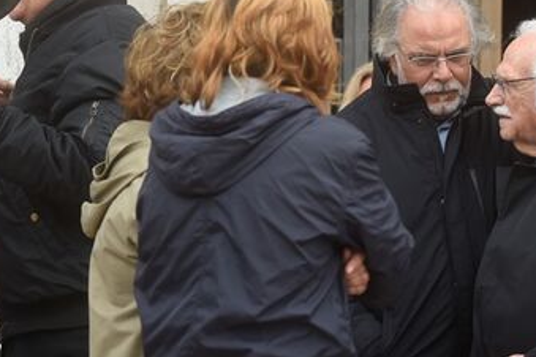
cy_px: 247
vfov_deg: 2.9
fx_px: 6997
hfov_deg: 4.4
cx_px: 557
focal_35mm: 470
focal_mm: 200
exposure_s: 1/640
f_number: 5.6
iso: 800
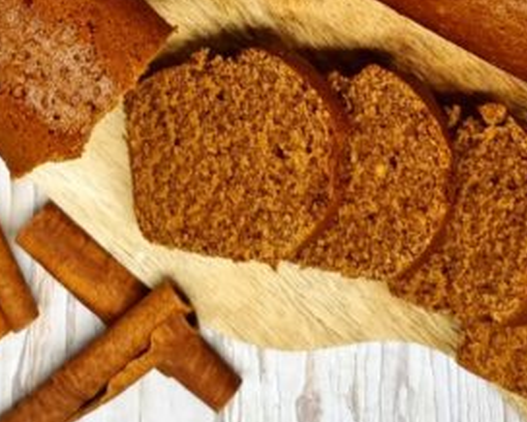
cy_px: -50
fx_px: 874
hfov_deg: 33.3
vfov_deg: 25.1
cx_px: 190
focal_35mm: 56
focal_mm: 5.4
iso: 100
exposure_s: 1/100
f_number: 1.8
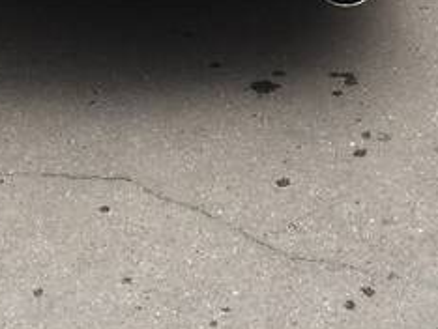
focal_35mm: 99
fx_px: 1254
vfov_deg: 13.7
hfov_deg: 19.8
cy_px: -224
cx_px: 152
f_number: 2.2
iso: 32
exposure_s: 1/143
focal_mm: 4.2
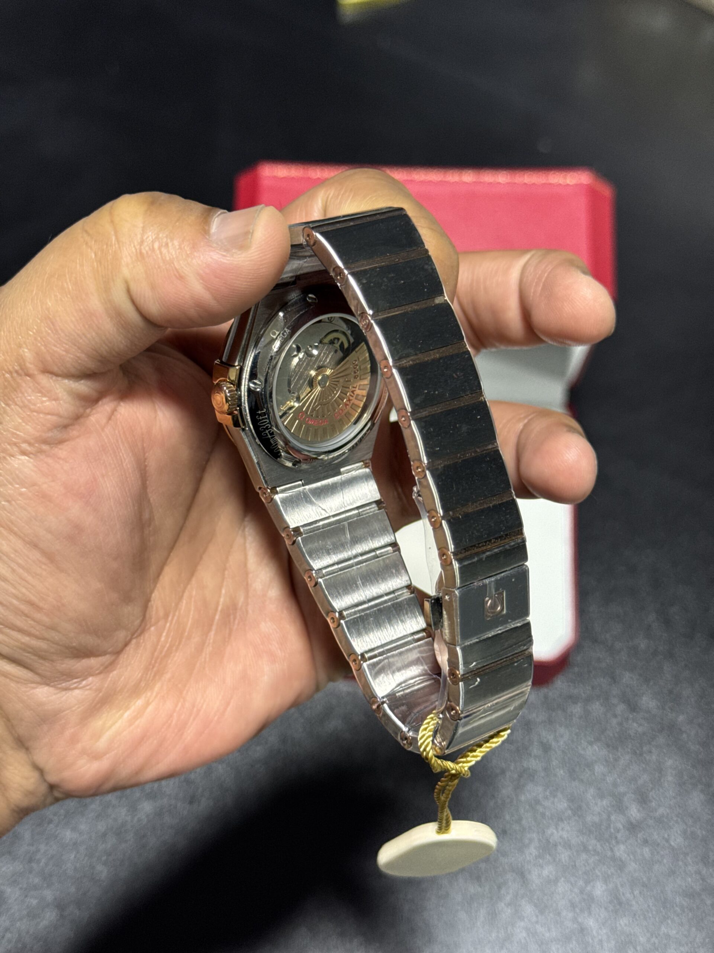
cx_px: 357
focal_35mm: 48
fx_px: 1320
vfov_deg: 39.7
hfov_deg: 30.3
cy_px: 476
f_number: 1.78
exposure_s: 1/50
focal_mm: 6.76
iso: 200
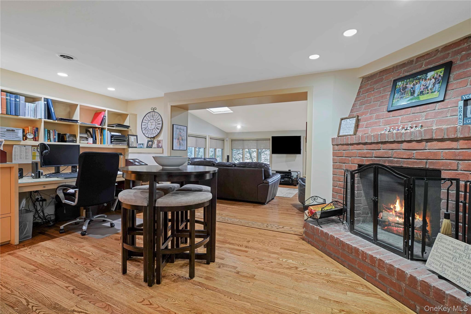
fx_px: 209
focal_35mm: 16
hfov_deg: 96.7
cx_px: 236
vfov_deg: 73.7
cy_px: 157
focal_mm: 16
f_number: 8
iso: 500
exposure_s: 1/1.25
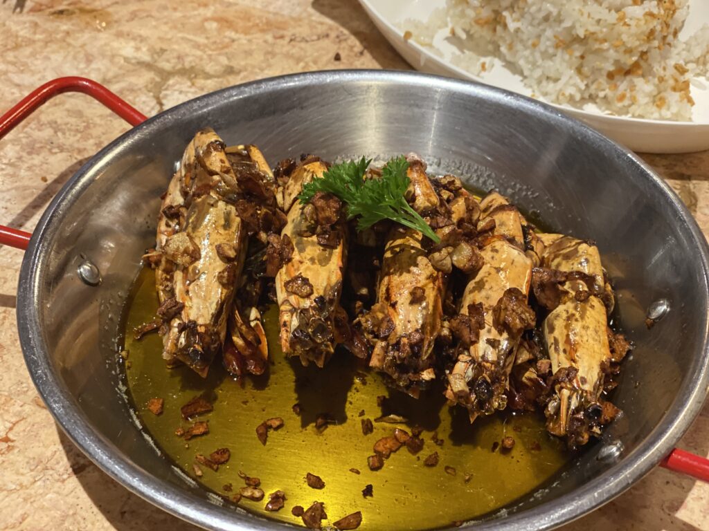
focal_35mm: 52
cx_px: 354
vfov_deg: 28.0
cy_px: 266
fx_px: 1065
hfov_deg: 36.8
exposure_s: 1/40
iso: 320
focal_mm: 6
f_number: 2
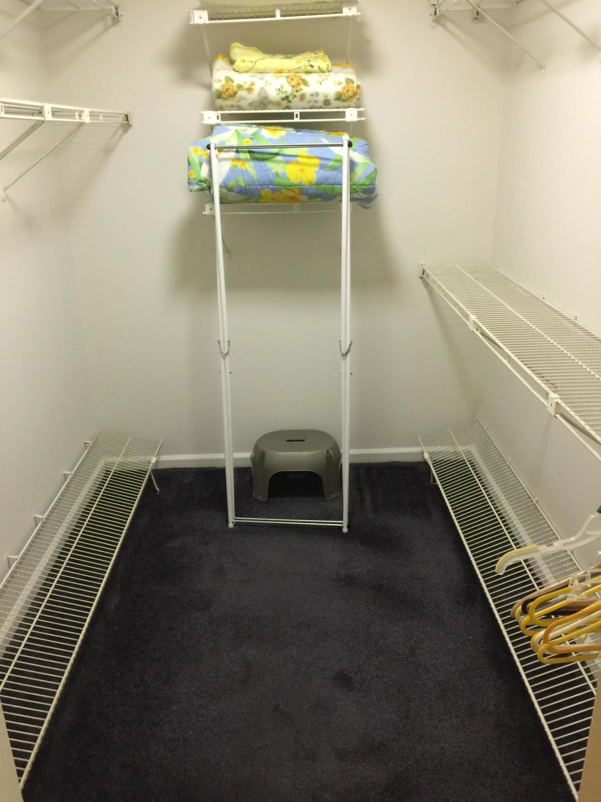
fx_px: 671
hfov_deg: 48.2
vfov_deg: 61.7
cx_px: 300
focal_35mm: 29
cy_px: 401
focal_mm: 4.15
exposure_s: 1/4
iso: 80
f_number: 2.2
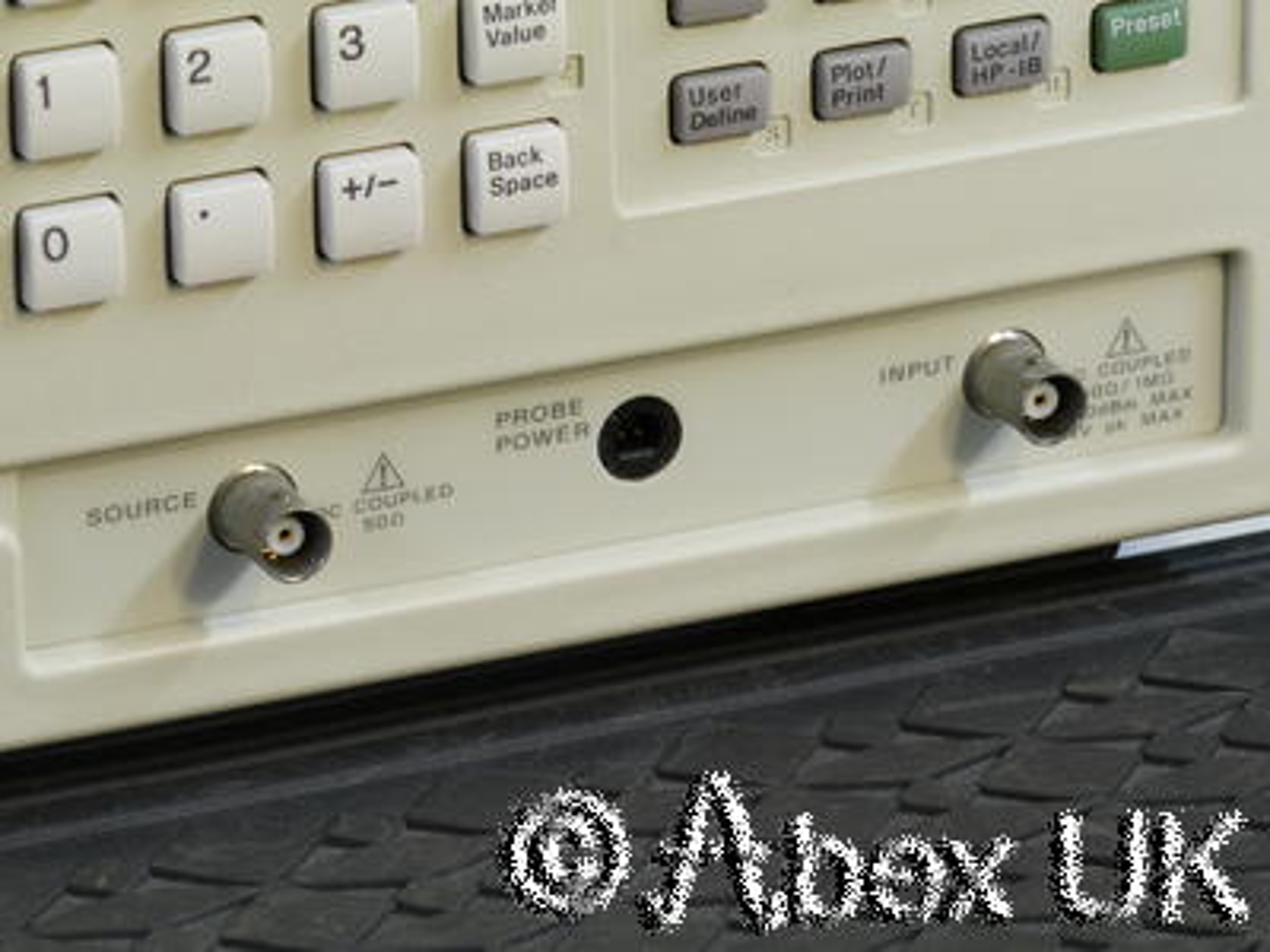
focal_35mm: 280
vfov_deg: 5.3
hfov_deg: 7.1
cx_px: 635
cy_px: 476
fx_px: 10273
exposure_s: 1/1.6
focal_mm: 140
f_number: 14
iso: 400
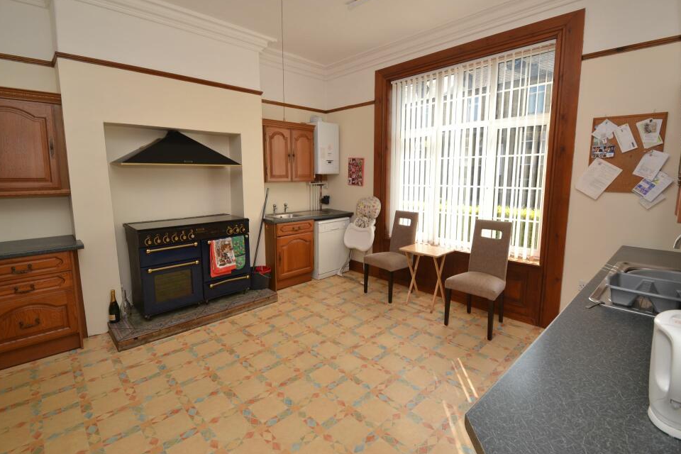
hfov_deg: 96.7
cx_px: 345
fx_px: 303
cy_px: 215
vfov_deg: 73.7
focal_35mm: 16
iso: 140
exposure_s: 1/125
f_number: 5.6
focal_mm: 10
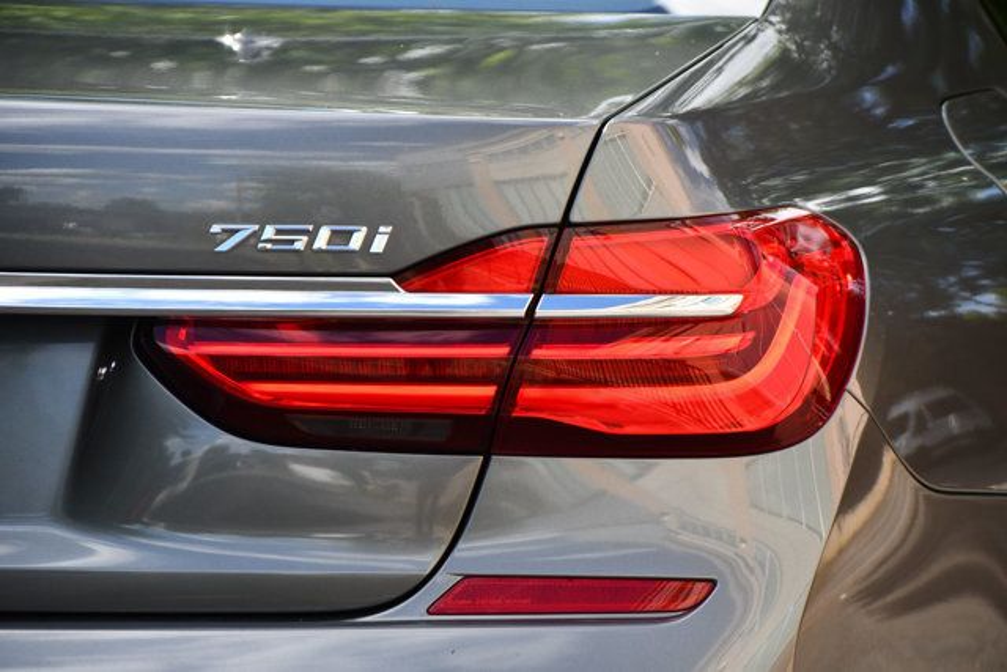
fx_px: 6491
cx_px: 504
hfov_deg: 8.9
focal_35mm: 232
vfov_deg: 5.9
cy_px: 336
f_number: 5.6
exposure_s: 1/500
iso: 280
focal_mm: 155
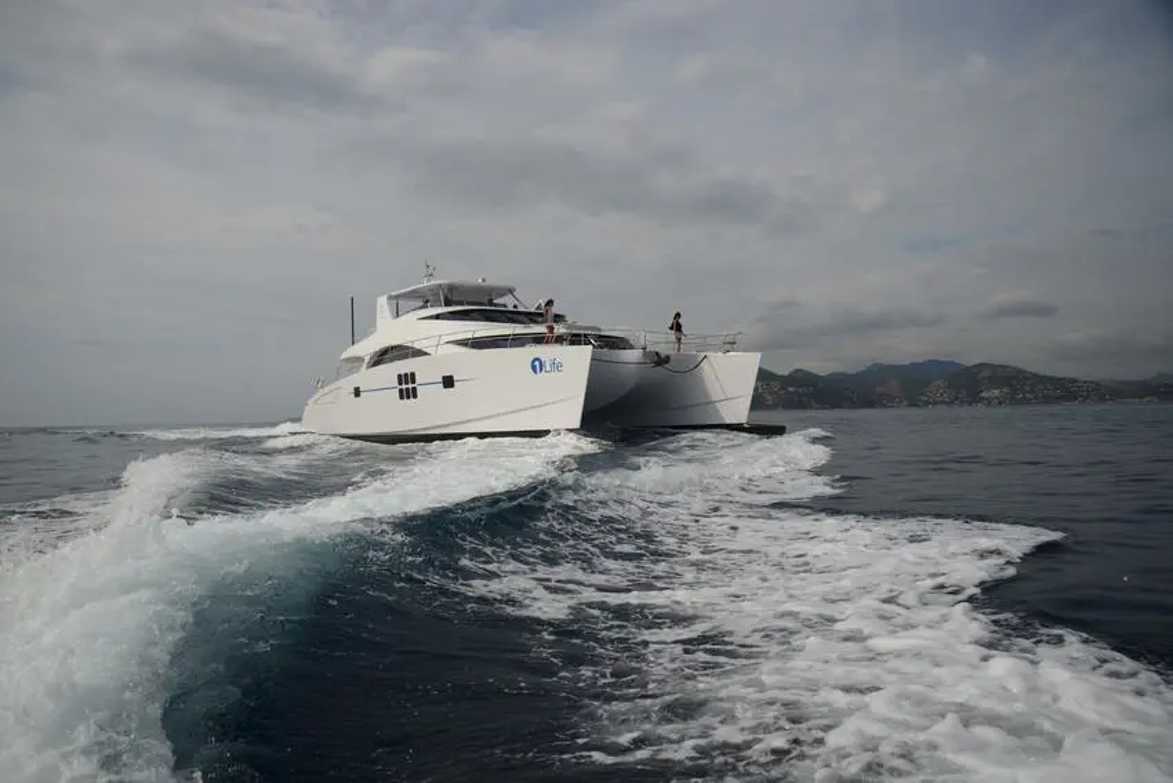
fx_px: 782
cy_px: 392
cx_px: 586
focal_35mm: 24
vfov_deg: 53.2
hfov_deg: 73.7
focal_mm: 24
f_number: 4.5
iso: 100
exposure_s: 1/1250
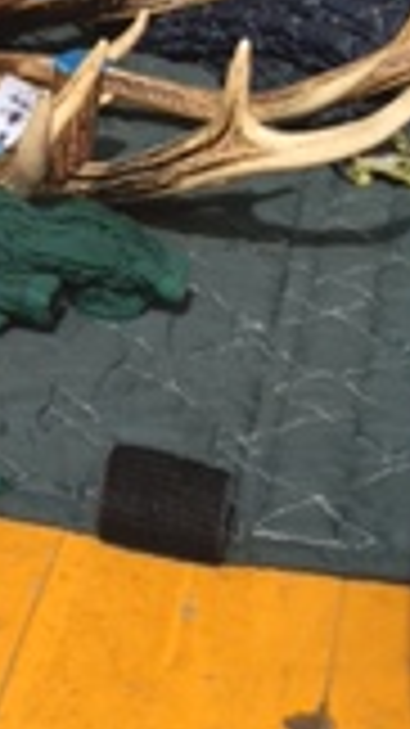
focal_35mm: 125
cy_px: -243
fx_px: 2418
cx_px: -532
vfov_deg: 16.2
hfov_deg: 8.9
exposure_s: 1/630
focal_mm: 4.15
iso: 25
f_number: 2.2
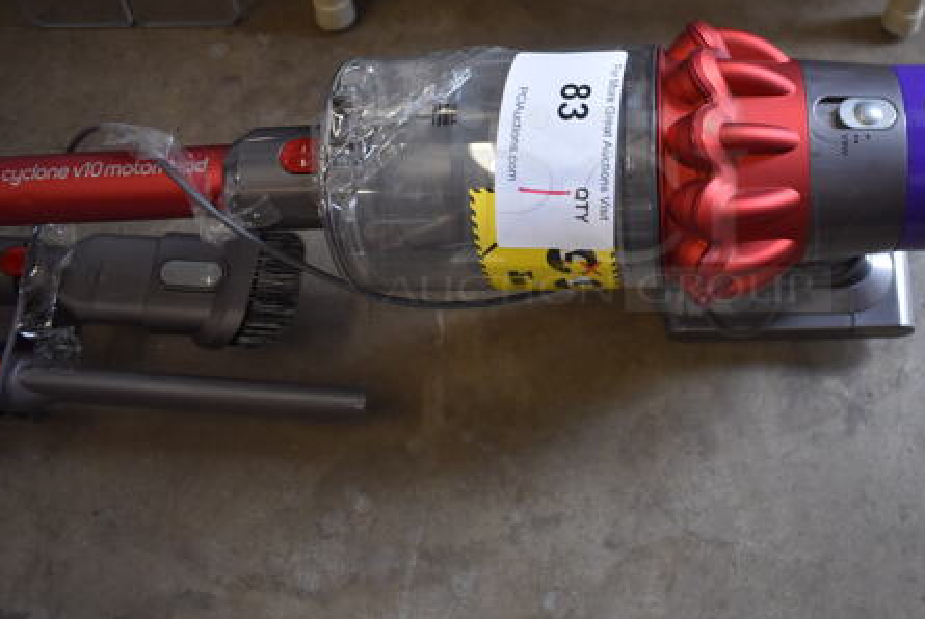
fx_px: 952
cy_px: 201
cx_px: 601
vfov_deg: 35.7
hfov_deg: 51.1
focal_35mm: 37
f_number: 3.5
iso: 800
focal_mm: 18
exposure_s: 1/125
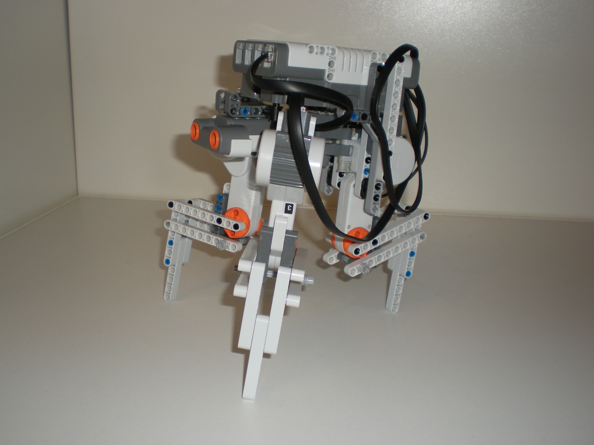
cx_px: 265
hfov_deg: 43.8
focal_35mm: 43
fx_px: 738
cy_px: 217
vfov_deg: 33.6
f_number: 3.1
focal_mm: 6.3
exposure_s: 1/60
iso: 64
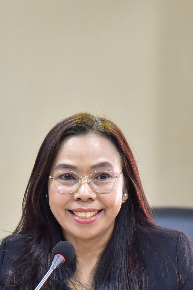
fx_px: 2285
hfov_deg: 4.8
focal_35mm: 284
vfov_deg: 7.2
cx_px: 91
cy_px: 216
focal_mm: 120
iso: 2500
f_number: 4
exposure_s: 1/100
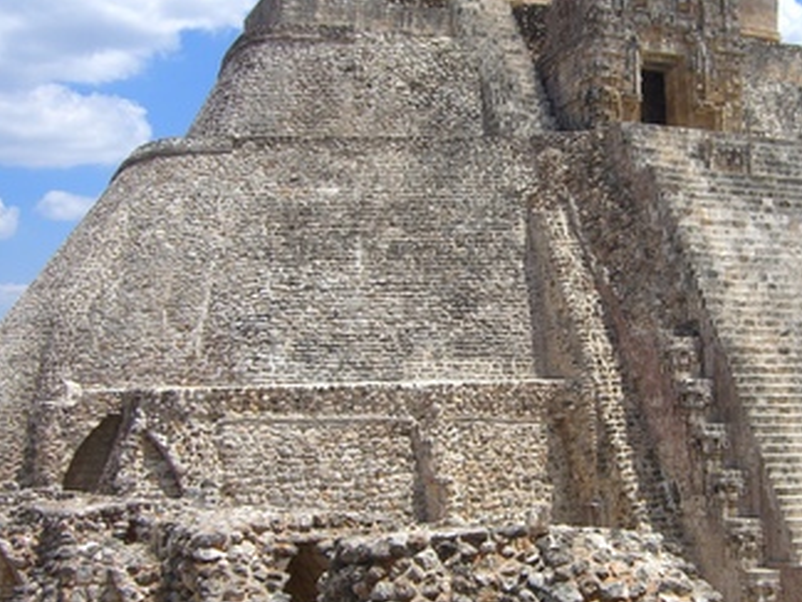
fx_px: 1390
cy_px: 320
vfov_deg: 24.4
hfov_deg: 31.9
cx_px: 552
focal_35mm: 60
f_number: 8
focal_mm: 7.9
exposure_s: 1/200
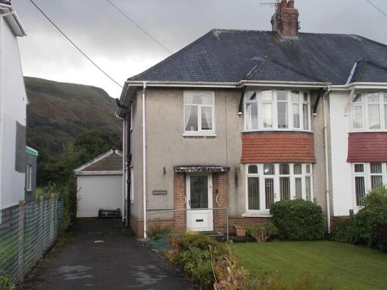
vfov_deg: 32.9
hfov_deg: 43.0
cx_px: 194
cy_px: 145
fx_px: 492
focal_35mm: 44
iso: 80
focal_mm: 7.9
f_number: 4.2
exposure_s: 1/125
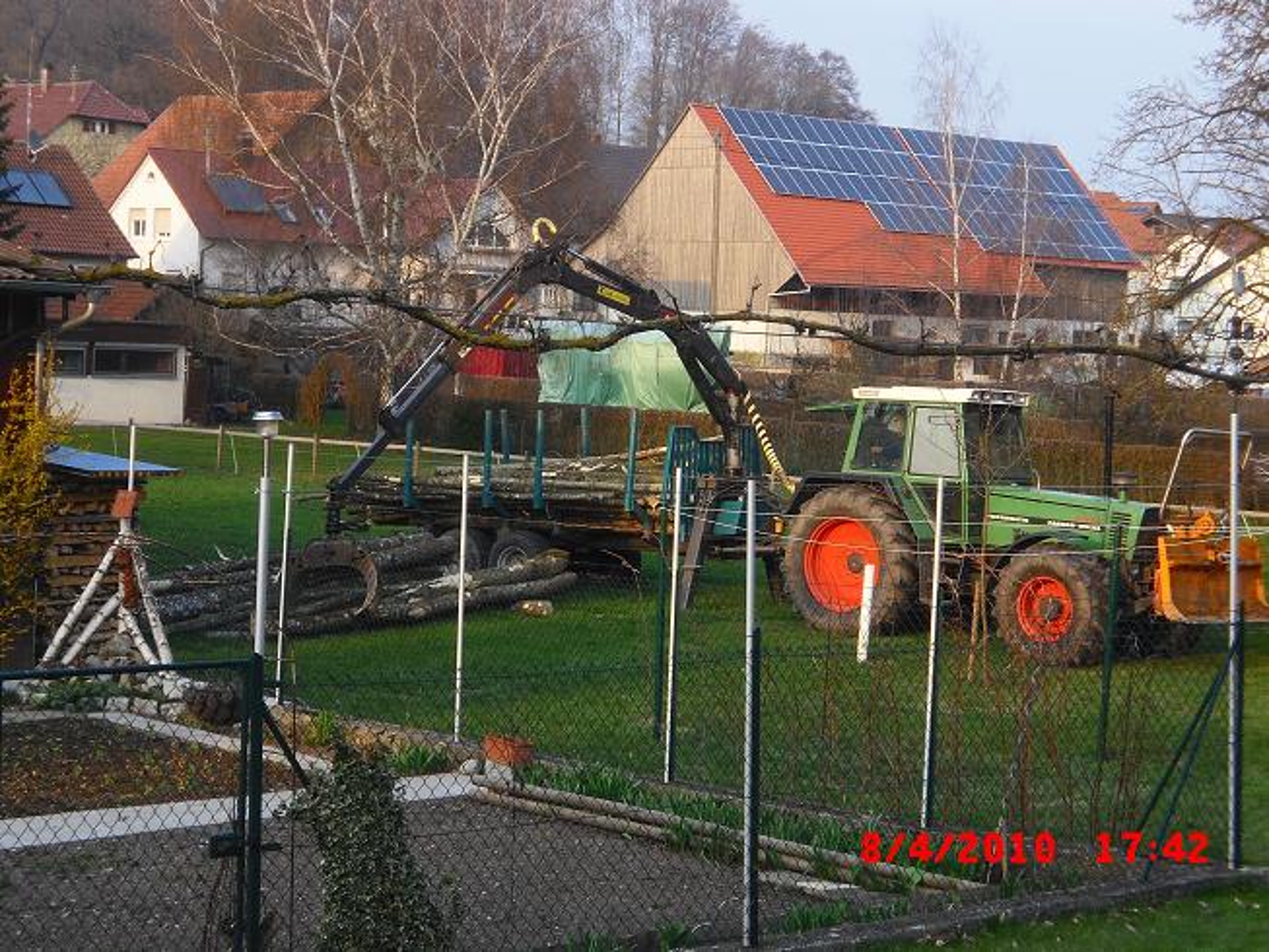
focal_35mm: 67
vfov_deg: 21.9
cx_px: 634
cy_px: 476
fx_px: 2457
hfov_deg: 29.0
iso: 100
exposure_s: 1/100
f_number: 4.3
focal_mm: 11.16
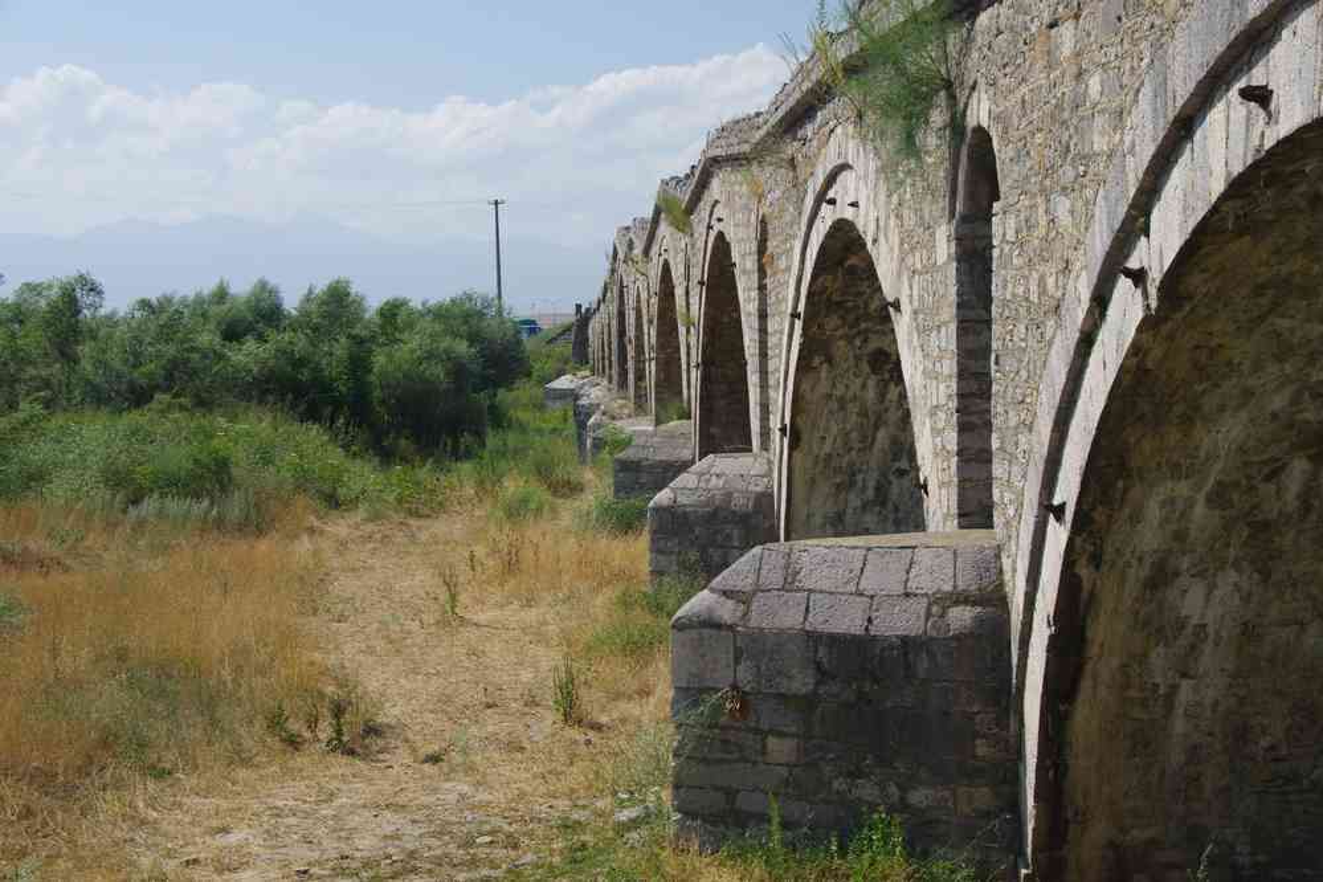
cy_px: 441
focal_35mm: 64
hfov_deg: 31.4
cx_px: 662
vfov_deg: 21.2
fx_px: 2352
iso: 200
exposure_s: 1/100
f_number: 11
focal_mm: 42.5
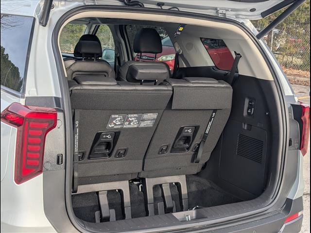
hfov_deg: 38.9
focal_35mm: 49
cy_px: 116
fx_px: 440
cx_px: 156
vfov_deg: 29.7
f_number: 1.68
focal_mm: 6.9
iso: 22
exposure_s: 1/270
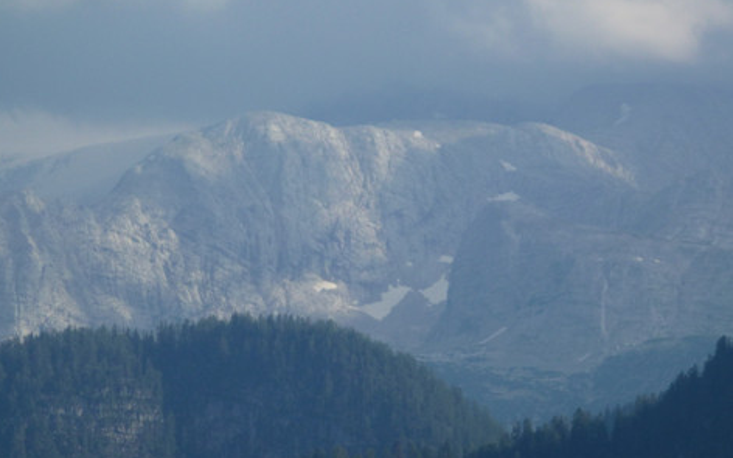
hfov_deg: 4.4
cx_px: 353
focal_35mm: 475
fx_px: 9489
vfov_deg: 2.8
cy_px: 223
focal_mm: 68.8
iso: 100
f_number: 5.9
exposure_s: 1/500
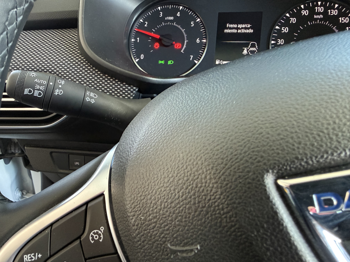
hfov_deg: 71.6
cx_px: 175
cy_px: 131
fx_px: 243
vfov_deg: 56.8
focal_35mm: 24
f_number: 2.2
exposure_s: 1/47
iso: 640
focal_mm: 2.22
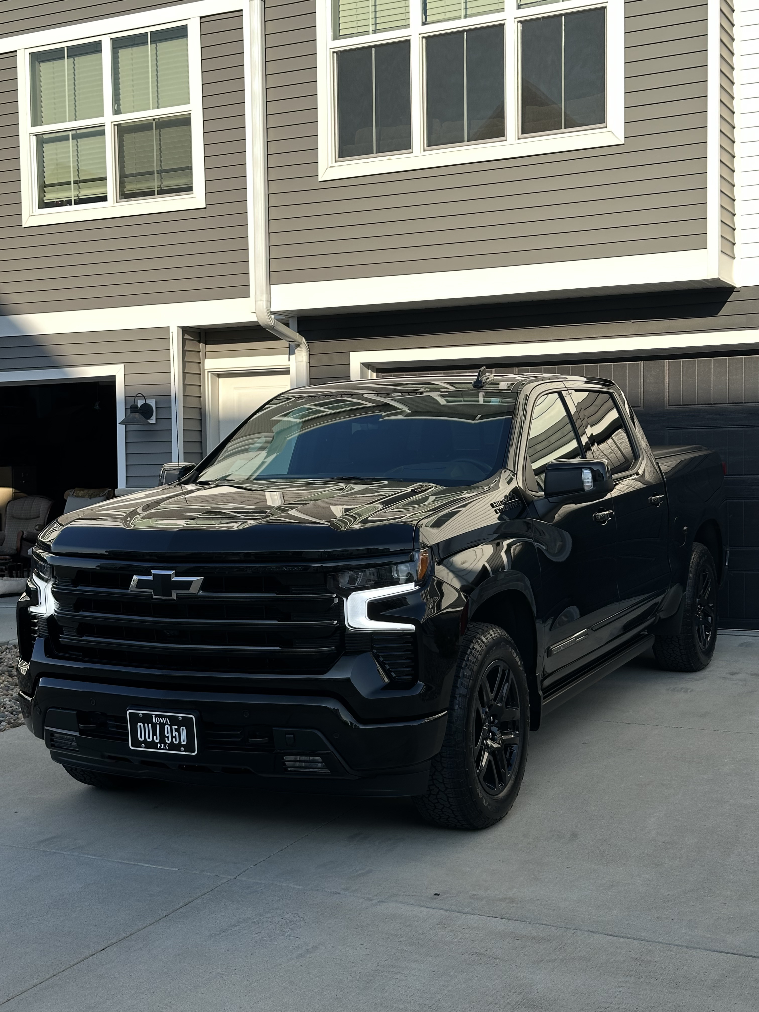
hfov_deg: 30.3
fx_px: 1403
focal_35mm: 48
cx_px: 380
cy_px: 506
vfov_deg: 39.7
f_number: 1.78
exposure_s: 1/990
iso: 64
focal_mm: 6.86
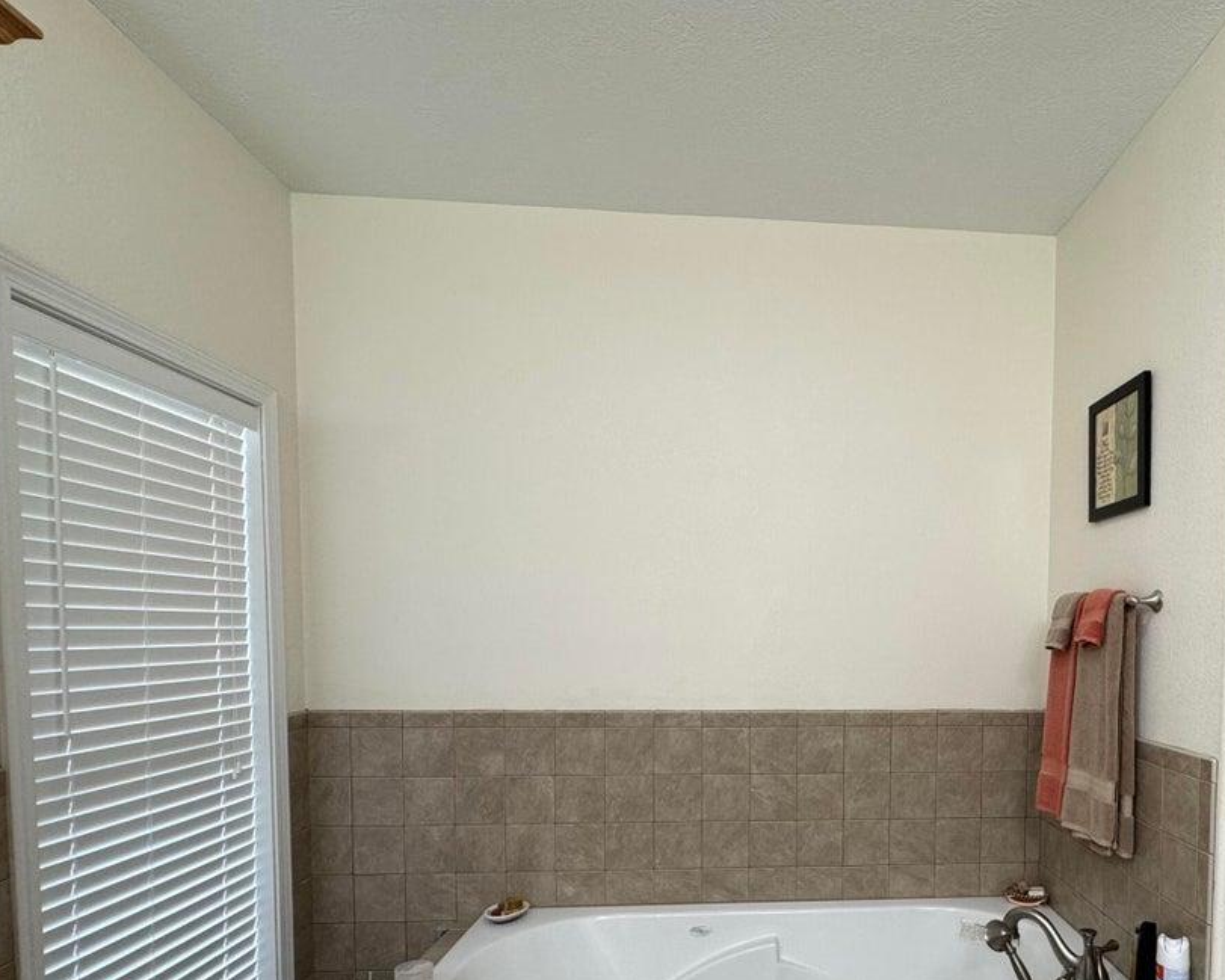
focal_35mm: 23
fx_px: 834
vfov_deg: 59.1
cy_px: 673
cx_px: 822
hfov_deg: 70.4
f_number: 2.2
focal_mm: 2.22
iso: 200
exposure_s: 1/60
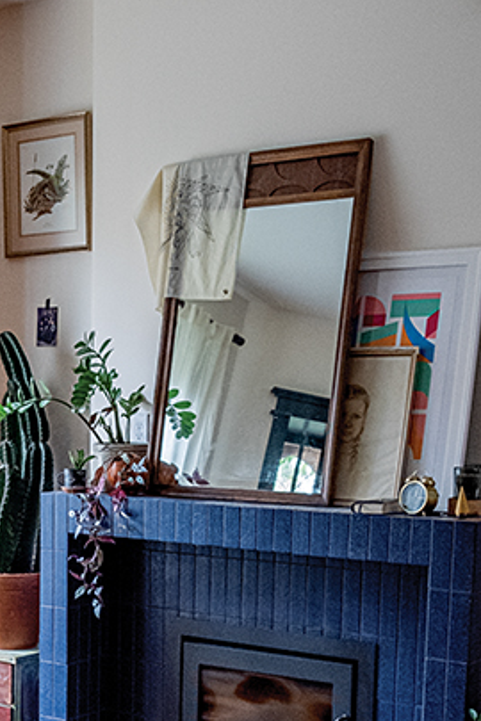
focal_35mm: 67
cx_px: -43
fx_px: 1343
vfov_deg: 29.6
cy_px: 544
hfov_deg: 19.5
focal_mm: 18
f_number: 4.5
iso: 1600
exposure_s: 1/60
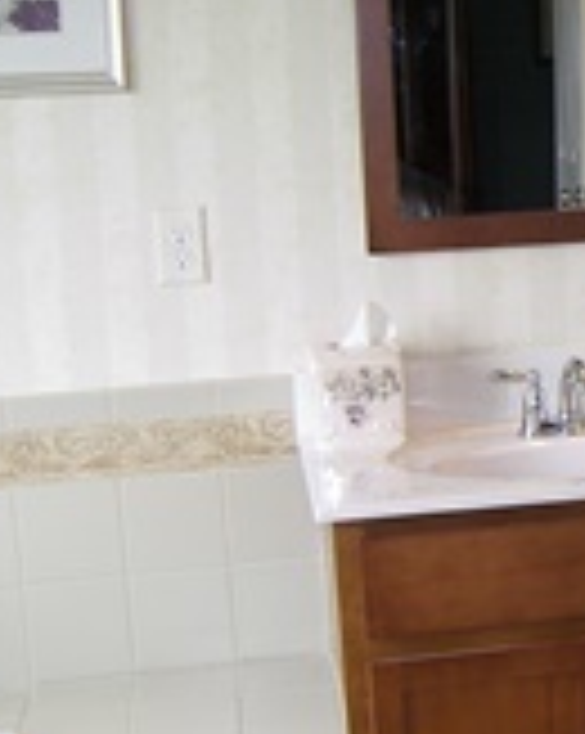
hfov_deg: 15.4
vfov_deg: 20.8
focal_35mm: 92
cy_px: 302
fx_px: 1995
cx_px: 868
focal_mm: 5
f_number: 2.8
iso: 50
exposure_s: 1/40
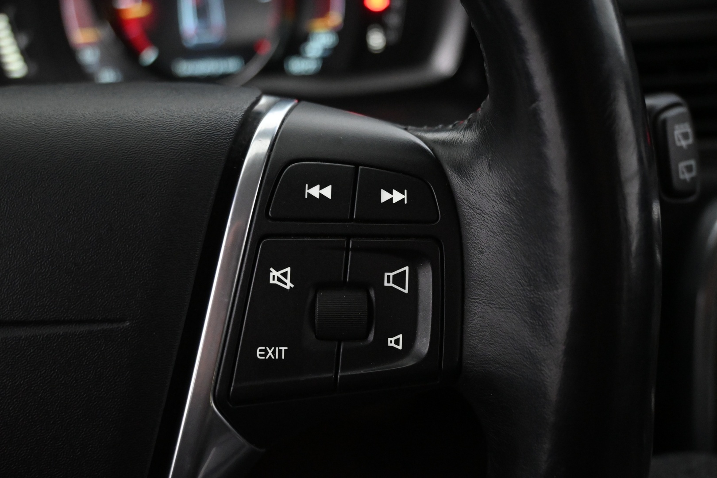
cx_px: 358
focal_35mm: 39
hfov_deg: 49.6
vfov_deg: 34.2
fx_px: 777
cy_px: 239
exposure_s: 1/40
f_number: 4.5
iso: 5000
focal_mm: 26
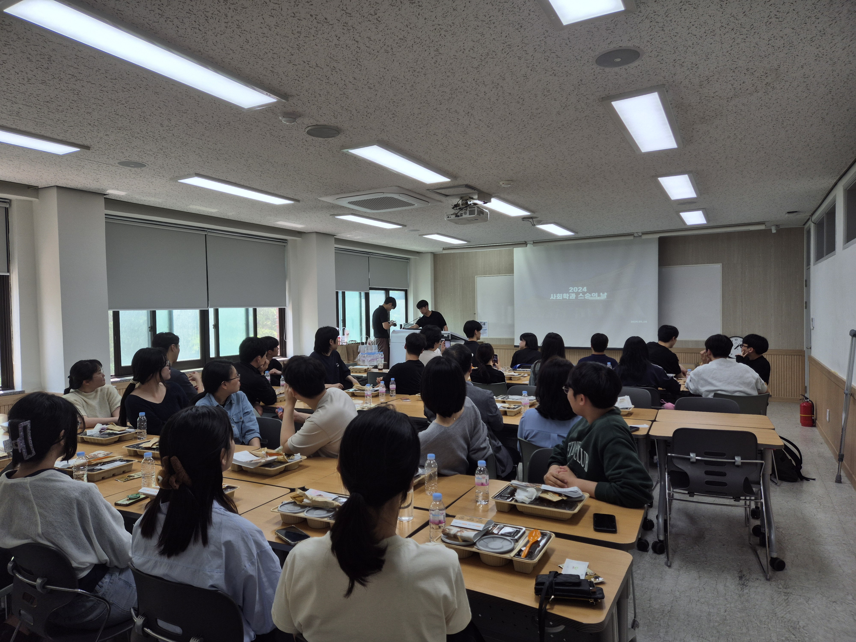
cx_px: 428
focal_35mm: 23
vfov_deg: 58.9
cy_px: 321
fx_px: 569
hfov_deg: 73.9
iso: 25
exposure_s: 1/172
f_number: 1.8
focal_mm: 5.4
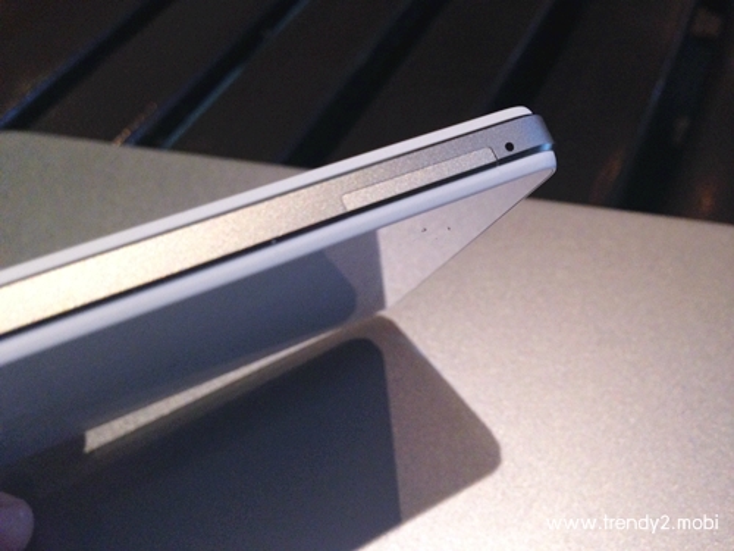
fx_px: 700
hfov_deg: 55.4
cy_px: 276
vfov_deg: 42.9
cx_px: 367
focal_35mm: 33
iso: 320
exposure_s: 1/20
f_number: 2.4
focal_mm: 4.12
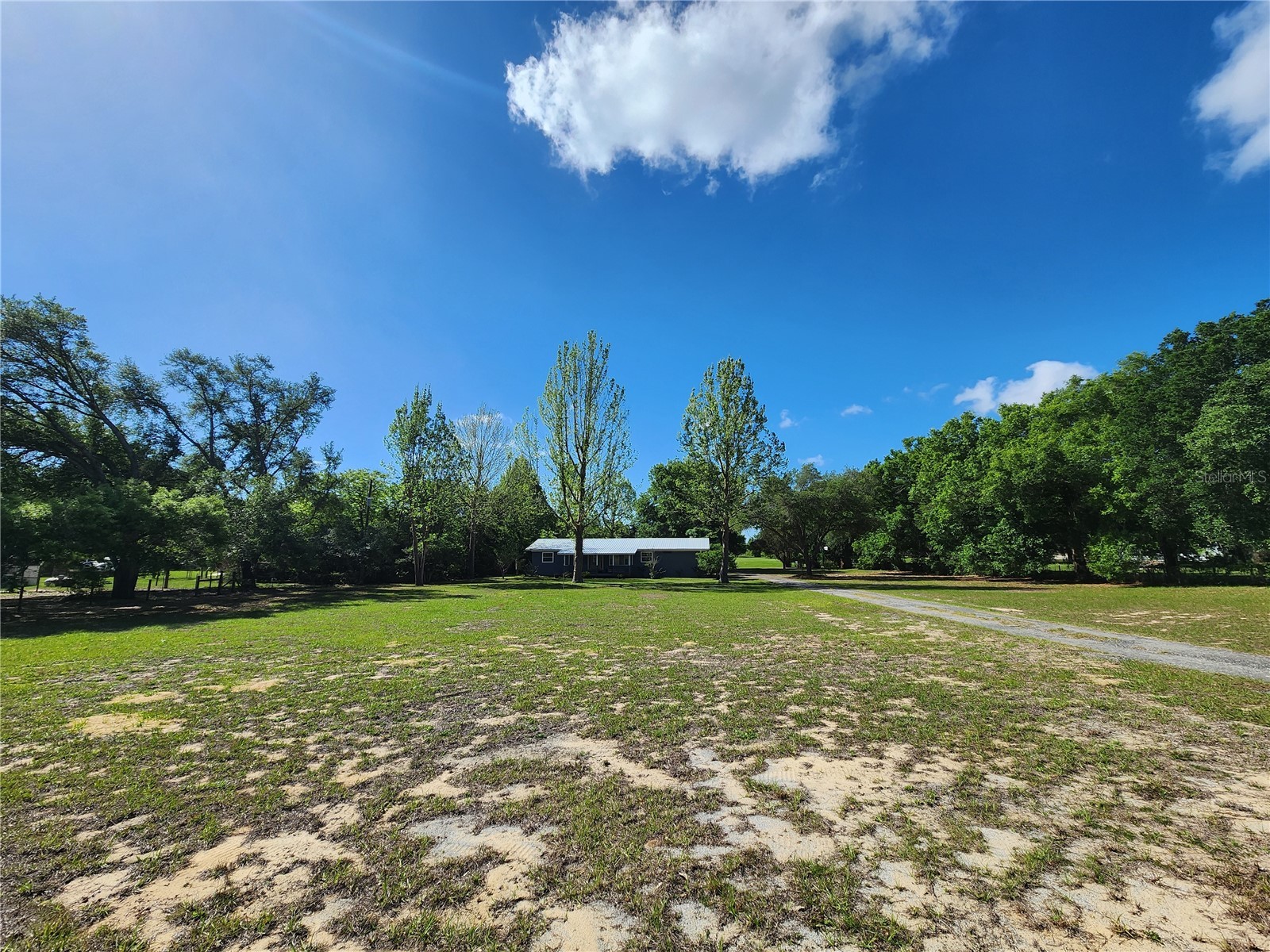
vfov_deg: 89.9
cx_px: 635
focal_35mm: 13
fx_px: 477
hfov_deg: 106.2
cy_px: 476
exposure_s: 1/2145
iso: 50
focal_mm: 2.2
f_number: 2.2
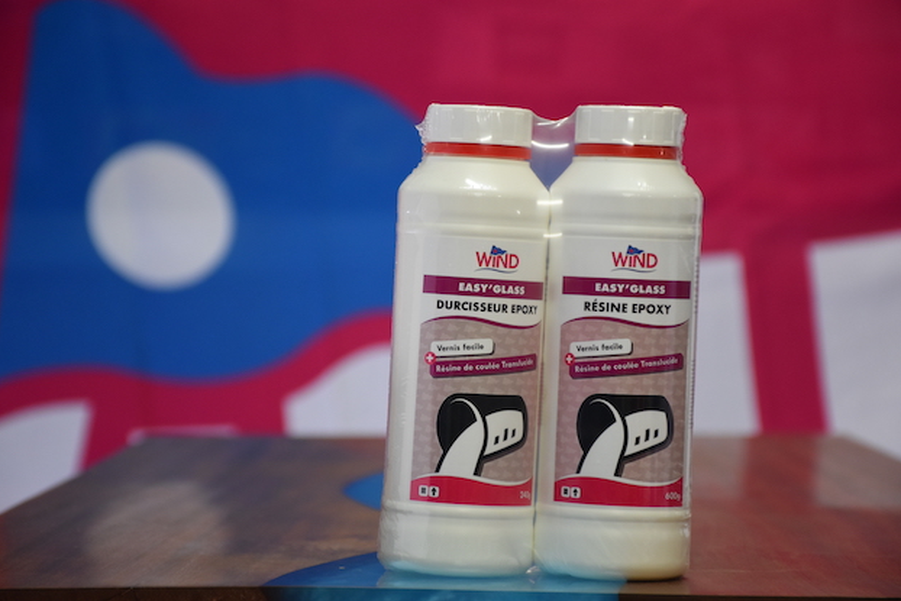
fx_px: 3668
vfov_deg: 9.4
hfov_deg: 14.0
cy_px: 293
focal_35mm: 147
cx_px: 448
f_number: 5.3
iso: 800
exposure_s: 1/60
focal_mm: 95
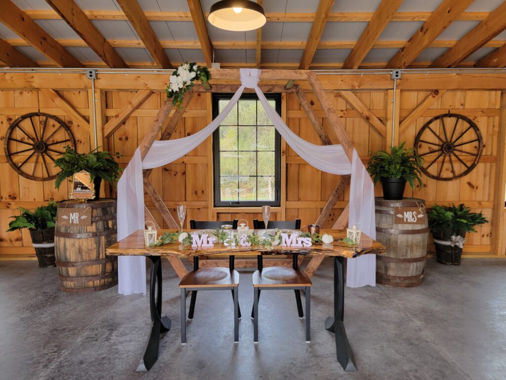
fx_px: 351
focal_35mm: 24
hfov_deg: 71.6
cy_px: 190
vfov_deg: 56.8
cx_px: 253
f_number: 1.8
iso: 80
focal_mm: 6.7
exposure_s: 1/120
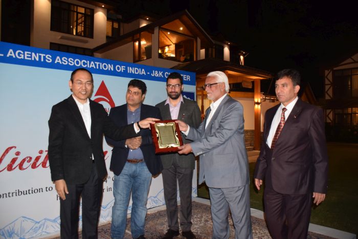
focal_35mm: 27
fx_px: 269
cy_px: 120
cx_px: 179
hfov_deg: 67.4
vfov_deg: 47.9
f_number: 3.5
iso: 1250
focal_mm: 18
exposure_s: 1/50
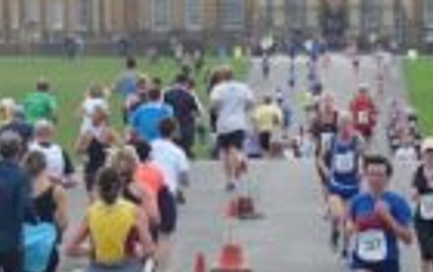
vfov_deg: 3.1
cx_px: 281
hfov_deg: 4.9
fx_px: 5106
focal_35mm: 432
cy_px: 104
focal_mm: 29
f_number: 4.5
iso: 160
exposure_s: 1/400
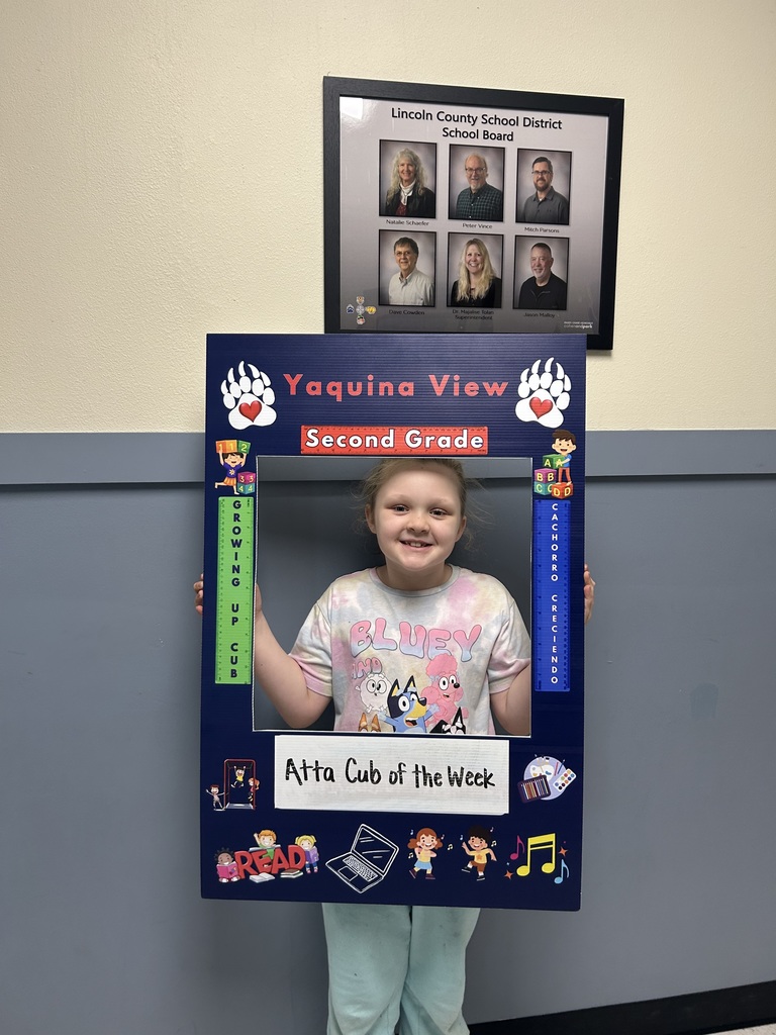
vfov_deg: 67.3
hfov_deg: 53.1
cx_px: 388
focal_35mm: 26
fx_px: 777
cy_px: 518
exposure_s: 1/120
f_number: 1.5
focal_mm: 5.7
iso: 100
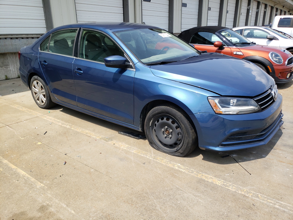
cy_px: 110
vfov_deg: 53.1
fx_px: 220
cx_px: 146
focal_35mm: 26
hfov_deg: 67.3
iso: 50
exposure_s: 1/2000
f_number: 1.5
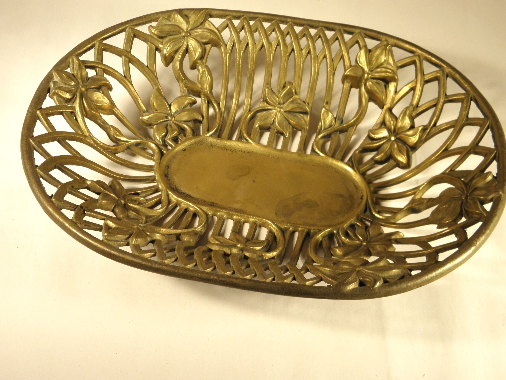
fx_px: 745
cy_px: 198
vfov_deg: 28.5
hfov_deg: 37.5
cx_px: 269
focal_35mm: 51
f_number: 3.9
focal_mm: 7.9
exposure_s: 1/40
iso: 100
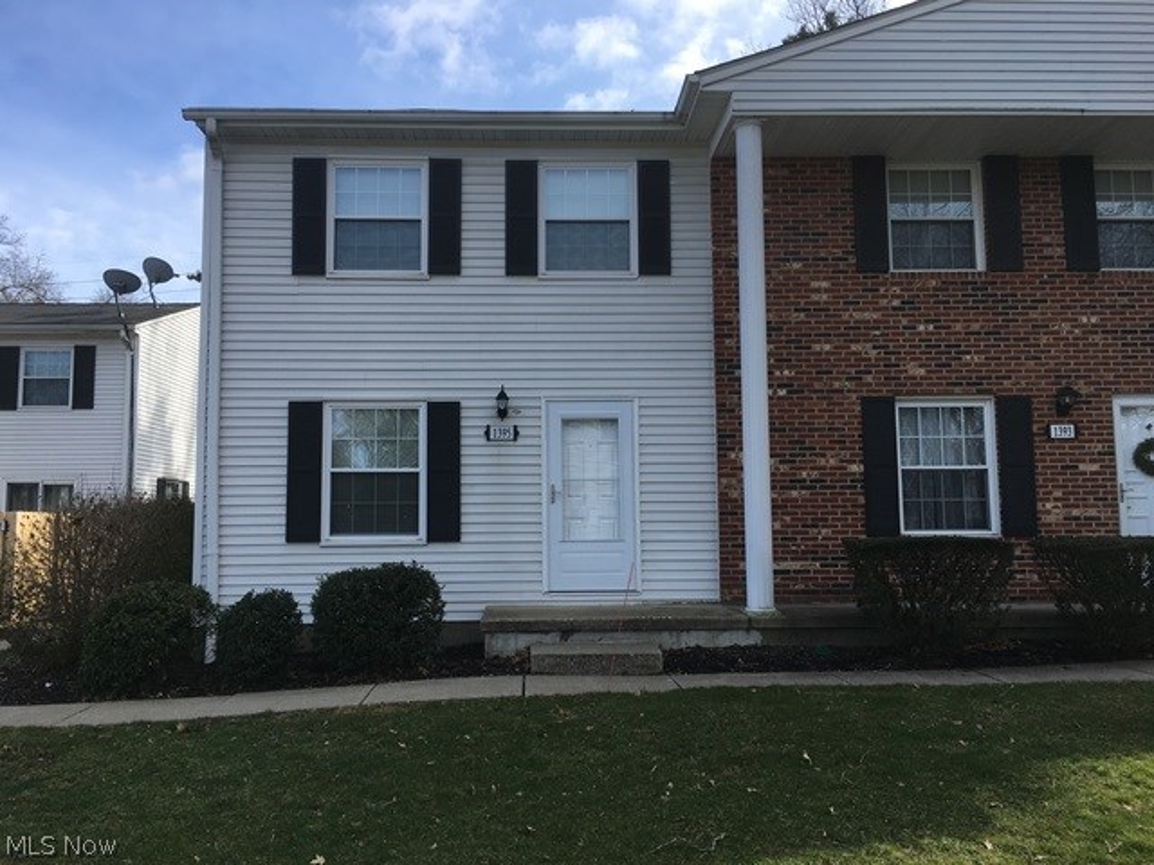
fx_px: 967
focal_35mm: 29
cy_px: 432
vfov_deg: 48.2
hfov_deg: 61.7
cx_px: 577
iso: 25
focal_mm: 4.15
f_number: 2.2
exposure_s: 1/950
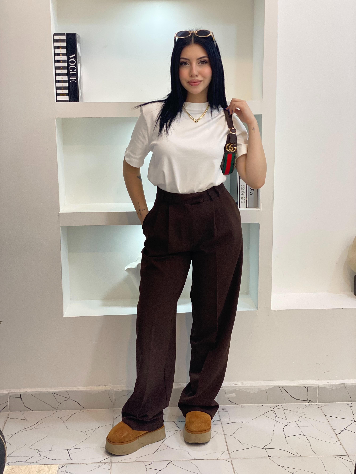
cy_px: 237
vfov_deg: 36.8
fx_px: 713
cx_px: 178
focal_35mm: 52
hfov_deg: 28.0
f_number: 2
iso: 80
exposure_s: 1/100
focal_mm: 6
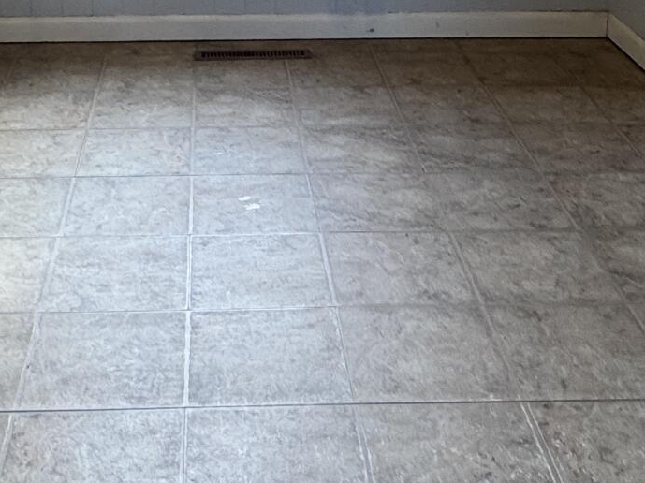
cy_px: -189
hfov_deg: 31.5
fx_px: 1136
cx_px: 220
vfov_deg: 21.2
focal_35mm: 61
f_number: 2.2
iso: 100
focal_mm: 2.22
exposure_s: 1/120
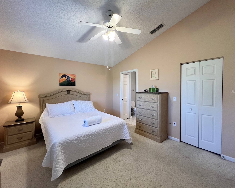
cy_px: 91
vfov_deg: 88.0
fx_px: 97
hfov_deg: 100.7
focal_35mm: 14
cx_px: 117
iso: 250
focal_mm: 1.57
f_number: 1.8
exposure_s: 1/120
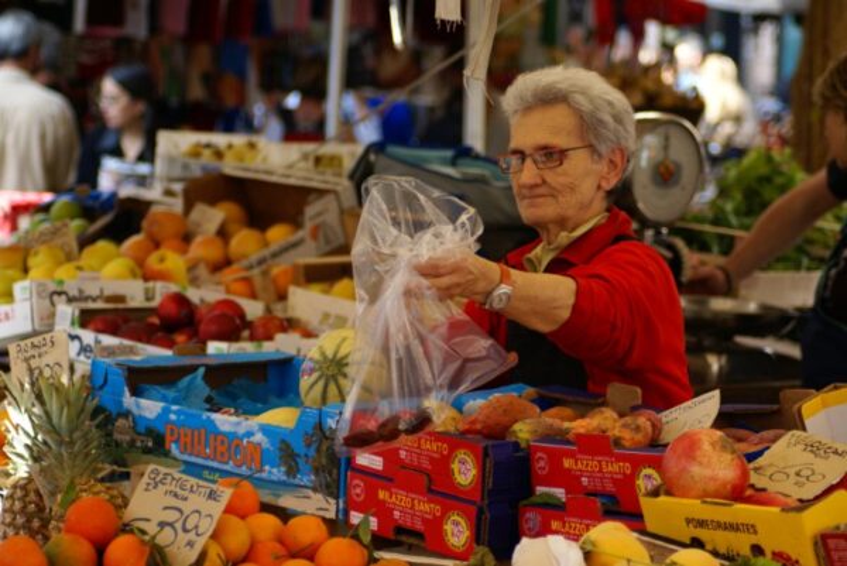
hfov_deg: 15.2
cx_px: 424
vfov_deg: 10.2
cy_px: 283
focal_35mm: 135
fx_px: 3178
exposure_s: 1/160
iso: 125
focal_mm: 90
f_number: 4
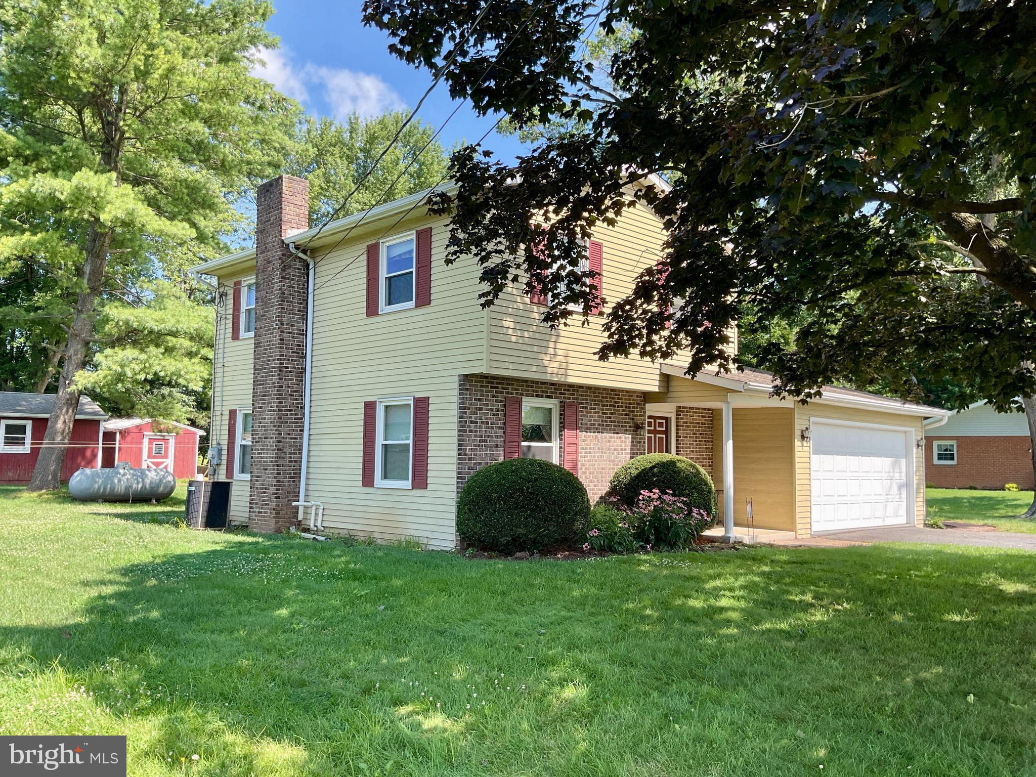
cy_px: 388
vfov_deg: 48.2
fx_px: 868
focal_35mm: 29
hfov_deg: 61.7
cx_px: 518
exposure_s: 1/428
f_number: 1.8
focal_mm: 3
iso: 16
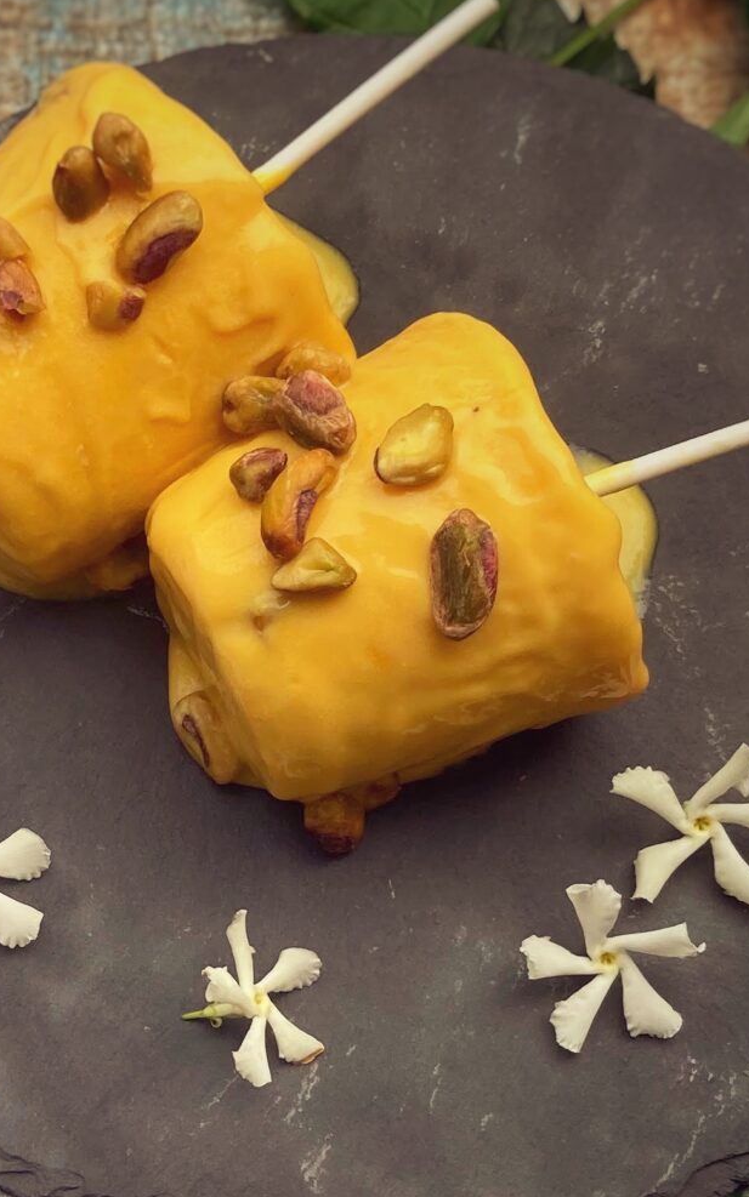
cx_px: 46
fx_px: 2514
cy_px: 868
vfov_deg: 26.5
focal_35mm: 77
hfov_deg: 16.7
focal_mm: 3.99
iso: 20
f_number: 1.8
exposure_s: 1/571
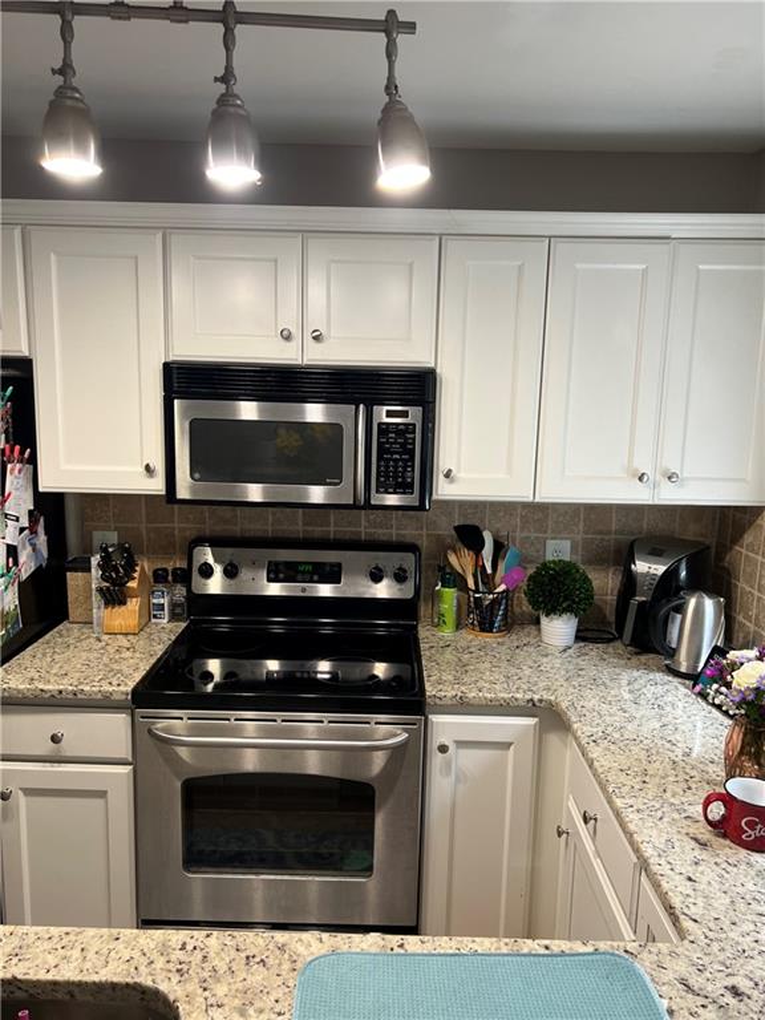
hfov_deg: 53.1
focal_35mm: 26
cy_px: 510
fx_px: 766
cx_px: 382
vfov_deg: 67.3
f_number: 1.5
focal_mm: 5.7
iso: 80
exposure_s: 1/60
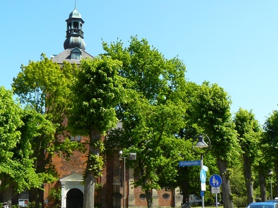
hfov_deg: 38.1
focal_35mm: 50
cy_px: 137
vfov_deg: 28.9
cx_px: 115
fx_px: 402
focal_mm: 6
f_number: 5.6
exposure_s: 1/400
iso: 200
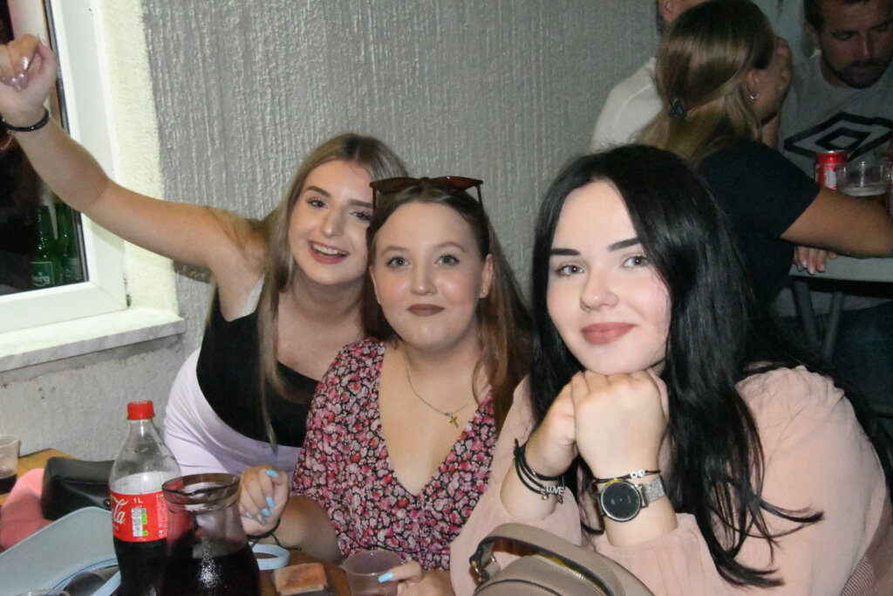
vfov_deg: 29.3
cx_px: 446
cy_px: 298
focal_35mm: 46
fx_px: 1141
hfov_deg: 42.7
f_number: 11
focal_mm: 31
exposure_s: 1/60
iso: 40000
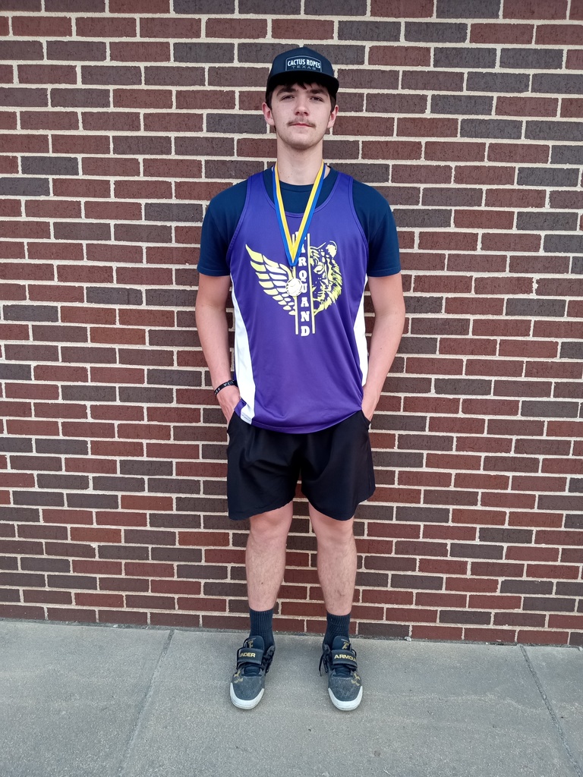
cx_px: 292
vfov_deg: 63.4
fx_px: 629
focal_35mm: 28
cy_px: 388
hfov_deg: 49.7
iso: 117
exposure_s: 1/120
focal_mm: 3.71
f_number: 2.2
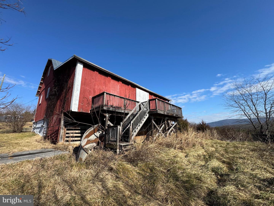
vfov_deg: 85.7
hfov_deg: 102.1
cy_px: 103
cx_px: 137
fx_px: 111
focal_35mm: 14
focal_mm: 2.22
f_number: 2.2
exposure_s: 1/1637
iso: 50
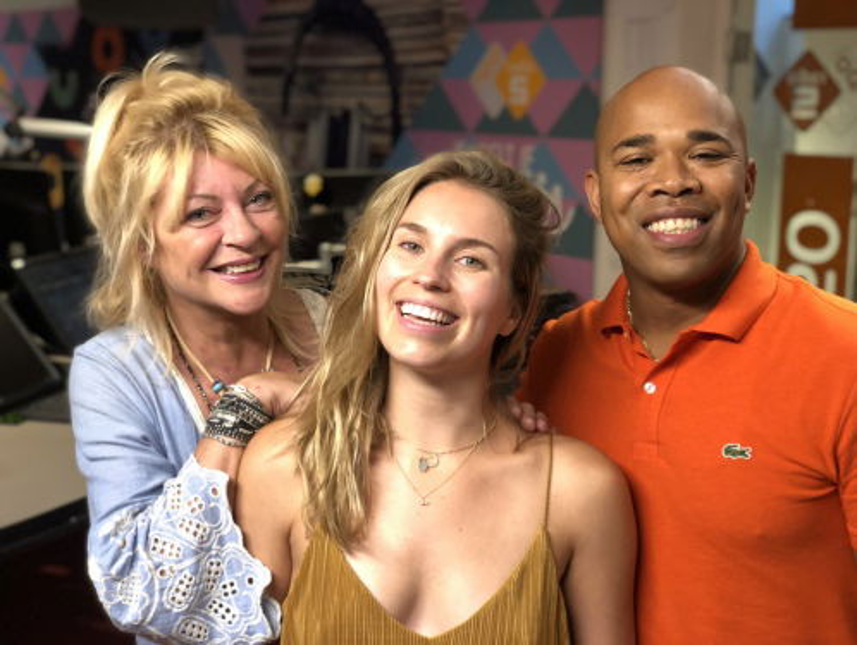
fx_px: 1289
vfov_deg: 28.1
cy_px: 322
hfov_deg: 36.8
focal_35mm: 52
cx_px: 428
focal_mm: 6
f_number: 2.4
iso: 100
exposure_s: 1/33
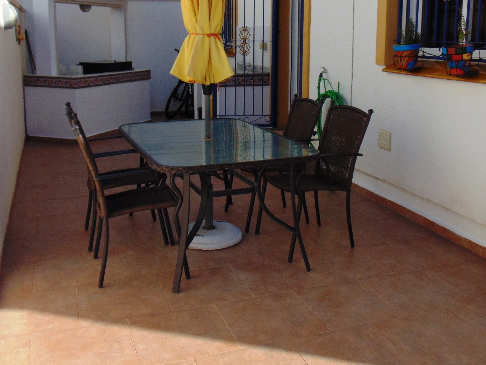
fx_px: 534
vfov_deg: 37.3
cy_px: 121
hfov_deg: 49.0
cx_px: 257
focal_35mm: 38
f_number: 7.7
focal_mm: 4.5
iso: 80
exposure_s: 1/320
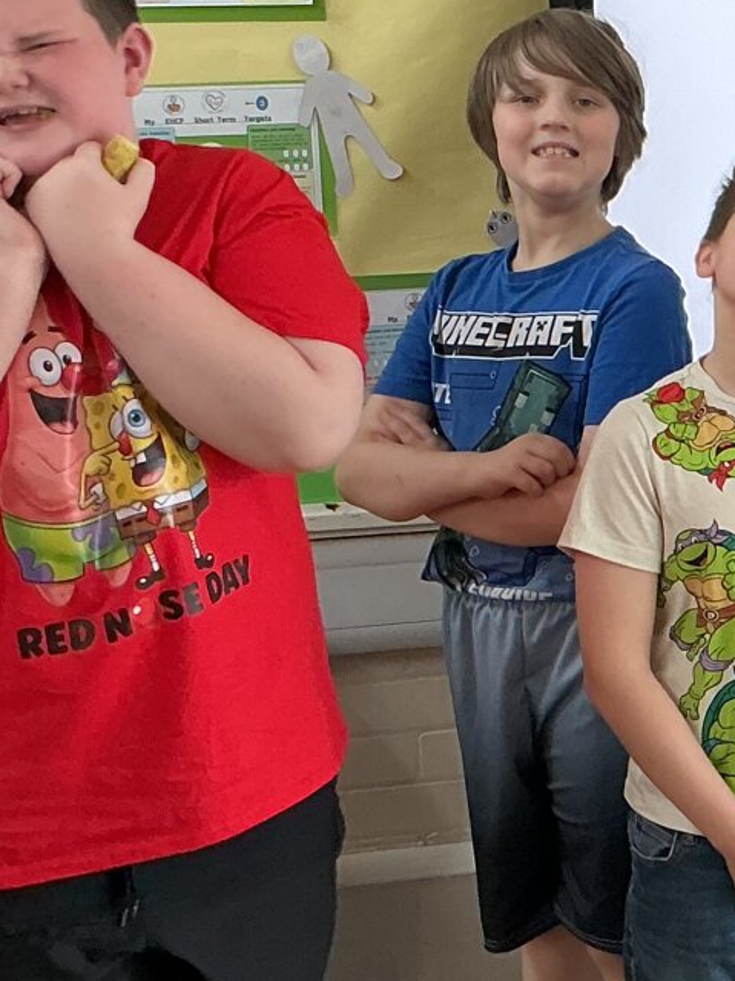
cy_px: 325
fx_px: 2634
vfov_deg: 21.0
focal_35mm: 93
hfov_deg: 14.6
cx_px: 1165
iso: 64
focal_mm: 3
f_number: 1.8
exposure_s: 1/60
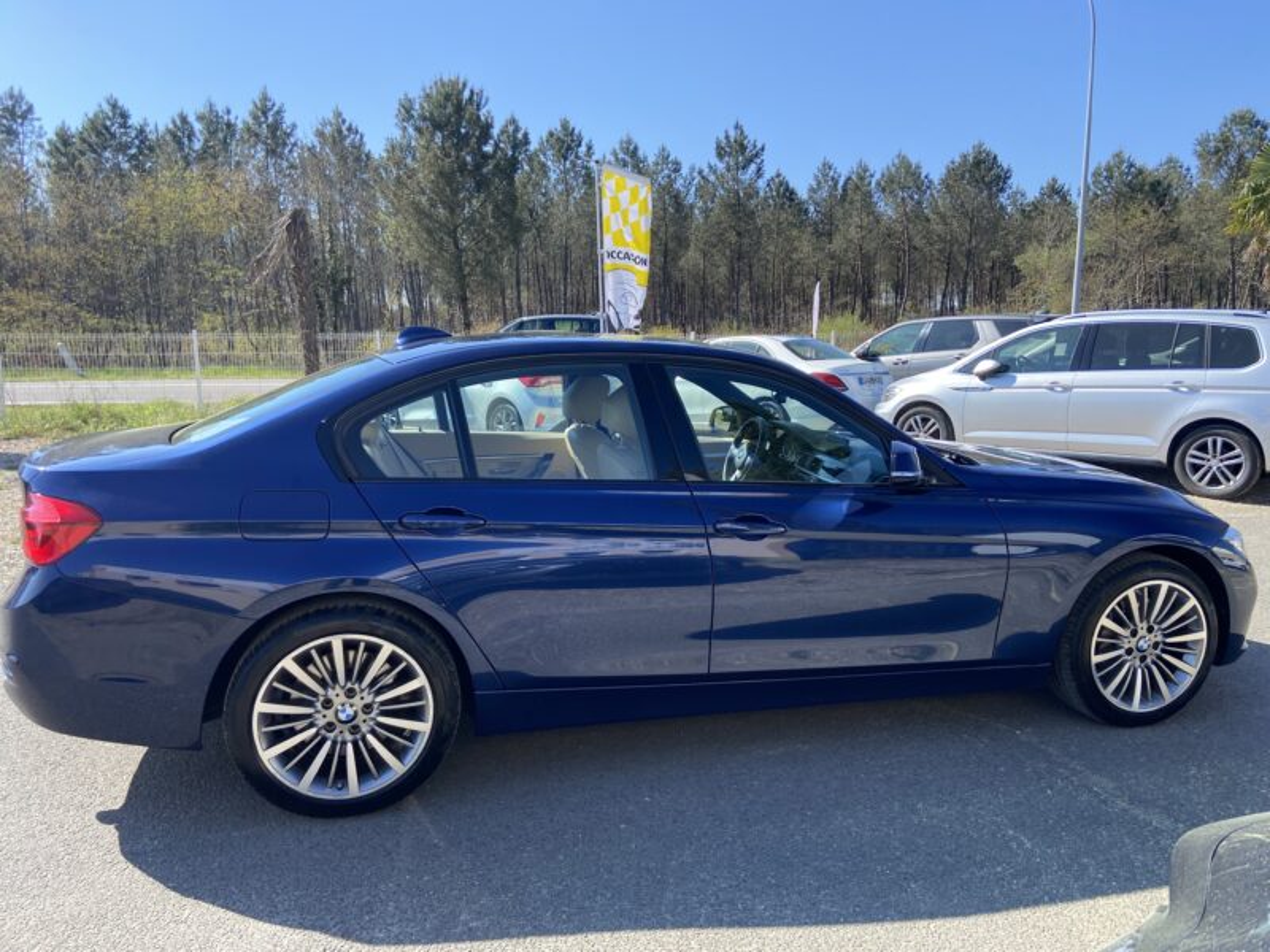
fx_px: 954
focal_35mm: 26
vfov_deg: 53.1
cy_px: 476
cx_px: 635
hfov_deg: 67.3
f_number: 1.8
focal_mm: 4.25
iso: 32
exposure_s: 1/1135
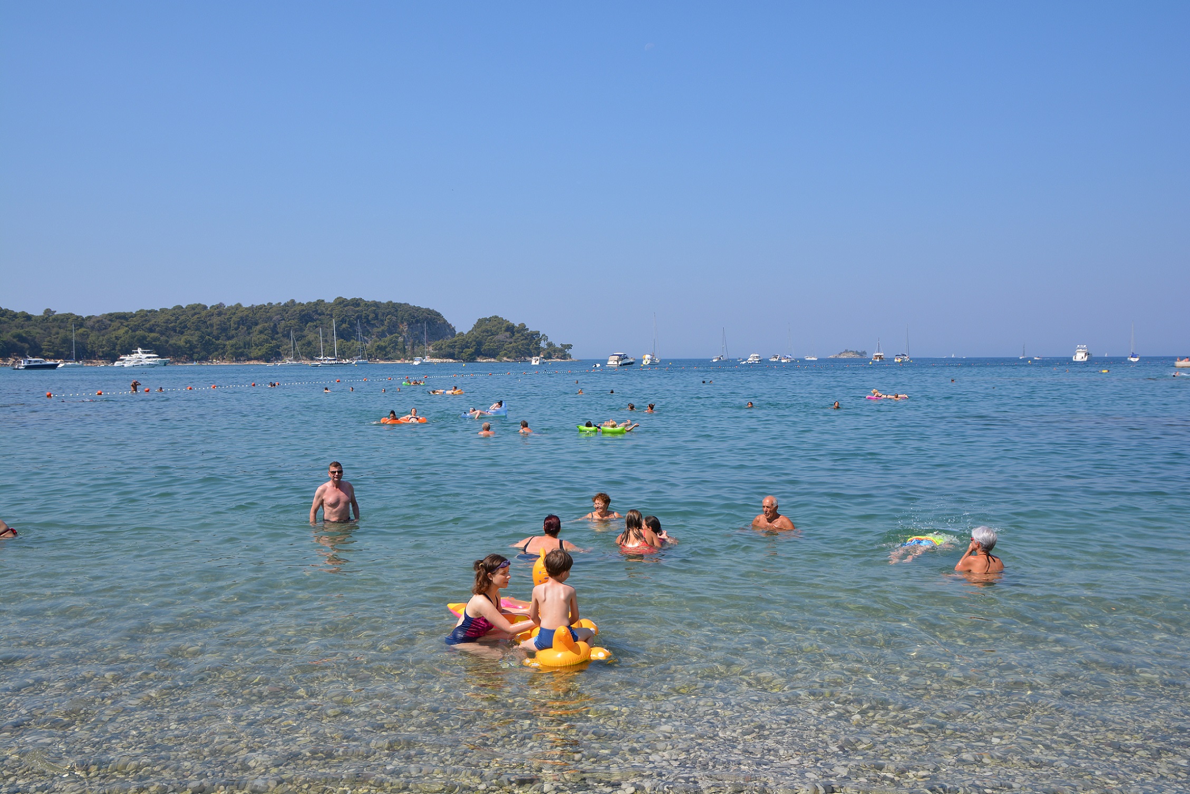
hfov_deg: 57.2
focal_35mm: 33
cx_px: 595
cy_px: 397
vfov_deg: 40.0
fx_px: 1091
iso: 110
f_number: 8
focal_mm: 22
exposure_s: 1/250
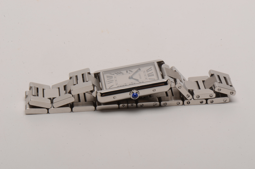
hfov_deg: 16.1
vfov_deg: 10.7
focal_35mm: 128
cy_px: 84
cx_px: 128
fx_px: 901
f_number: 29
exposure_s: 1/160
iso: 100
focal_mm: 85
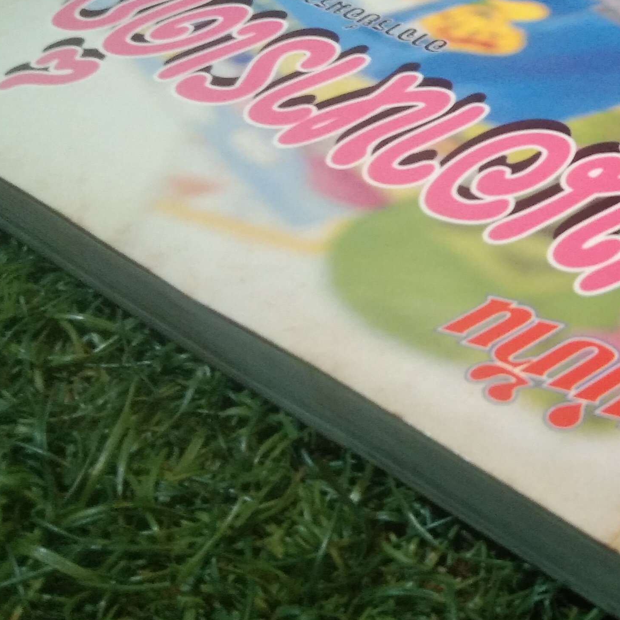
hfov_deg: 21.9
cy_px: 53
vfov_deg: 22.2
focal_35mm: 76
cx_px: 624
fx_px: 1540
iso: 571
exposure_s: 1/33
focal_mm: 3.65
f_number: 2.2
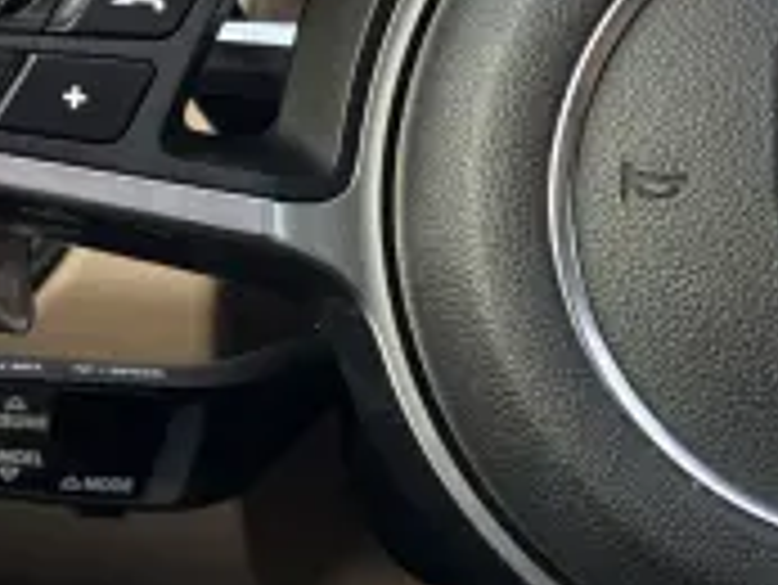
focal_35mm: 100
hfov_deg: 19.5
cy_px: 112
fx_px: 2249
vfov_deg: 14.7
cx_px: 189
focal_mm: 6.76
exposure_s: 1/52
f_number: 1.78
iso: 160
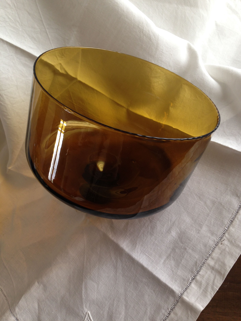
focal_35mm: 33
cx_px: 120
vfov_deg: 55.4
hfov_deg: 42.9
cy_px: 160
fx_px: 306
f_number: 2.4
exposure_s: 1/24
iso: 50
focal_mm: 4.12
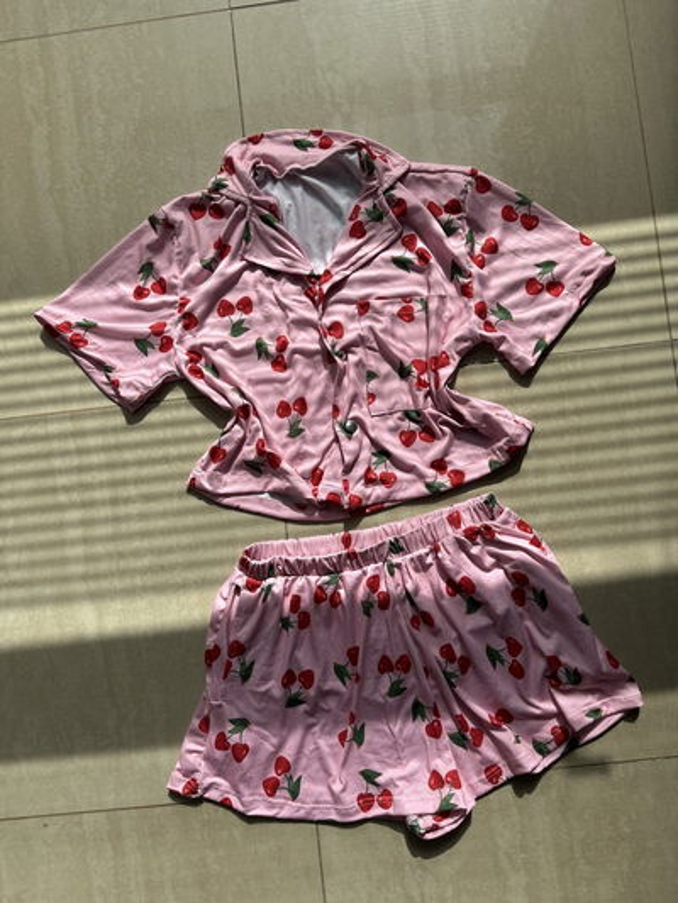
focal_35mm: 24
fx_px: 627
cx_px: 339
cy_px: 452
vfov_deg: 71.6
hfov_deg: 56.8
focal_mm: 6.86
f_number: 1.78
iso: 80
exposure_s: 1/1949
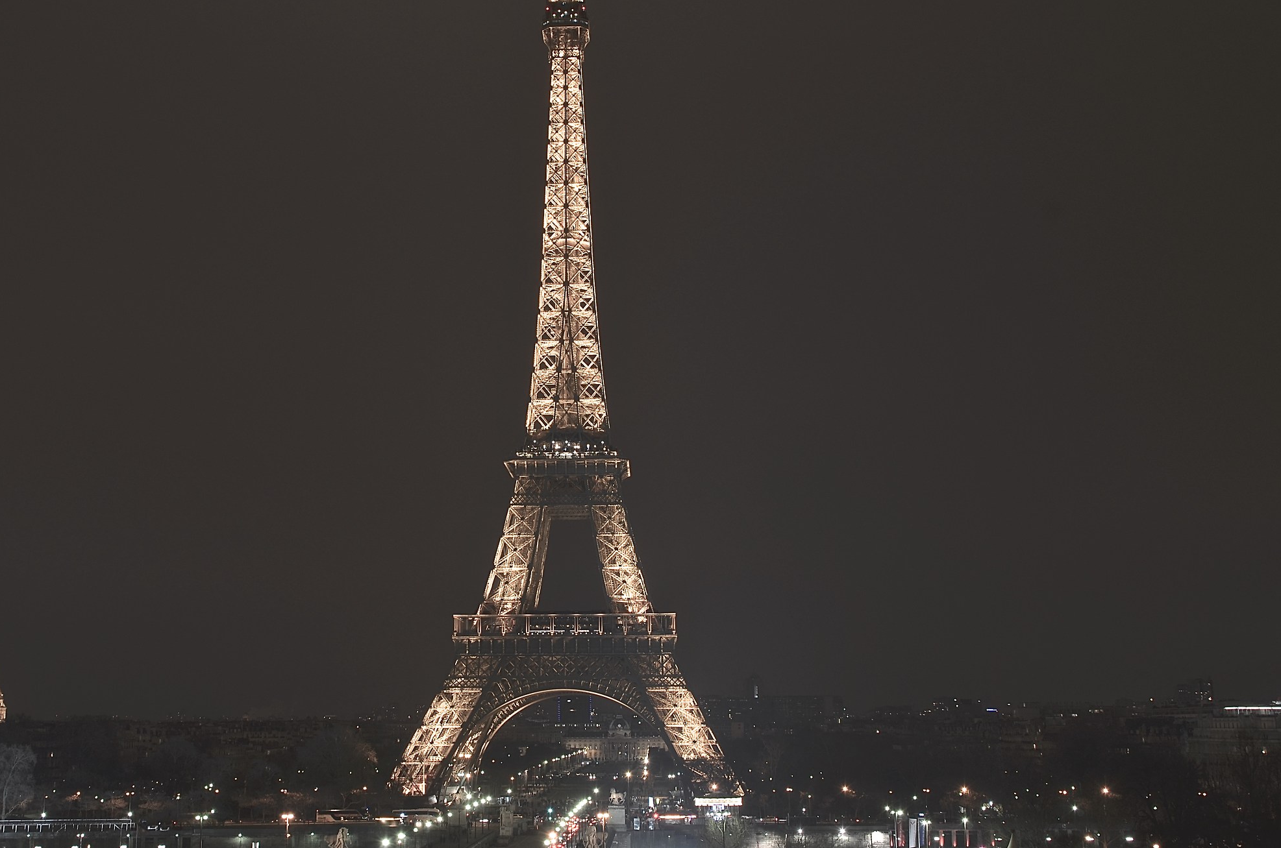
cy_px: 349
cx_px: 554
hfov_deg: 43.1
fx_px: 1620
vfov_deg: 29.3
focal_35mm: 46
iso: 100
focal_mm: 25
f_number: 9
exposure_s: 1
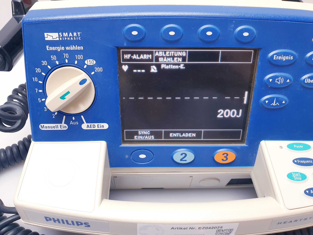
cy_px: 118
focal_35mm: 26
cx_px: 156
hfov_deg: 67.3
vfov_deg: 53.1
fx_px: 235
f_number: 2.4
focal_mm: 4.3
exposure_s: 1/50
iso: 64
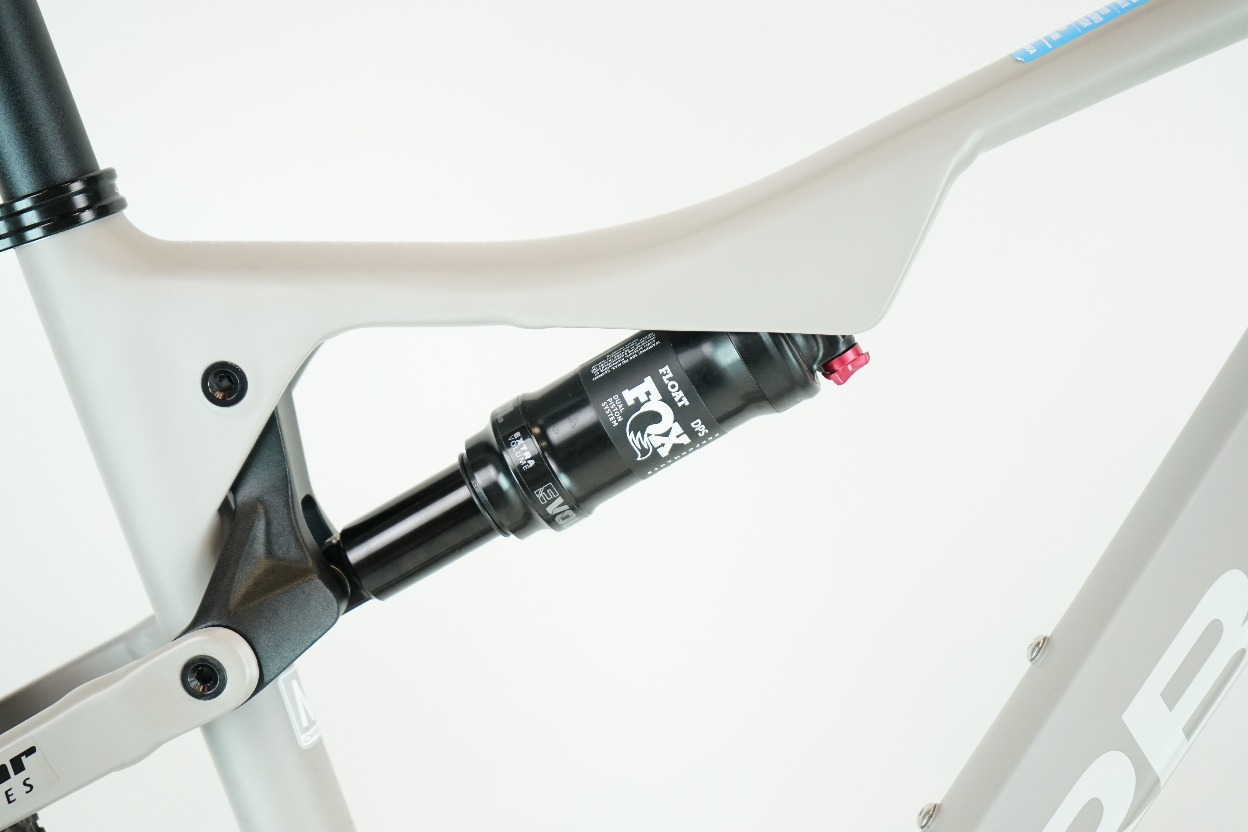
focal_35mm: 70
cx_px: 624
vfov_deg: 19.5
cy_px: 416
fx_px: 2426
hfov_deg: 28.8
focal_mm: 70
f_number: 5.6
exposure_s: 1/200
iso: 2000
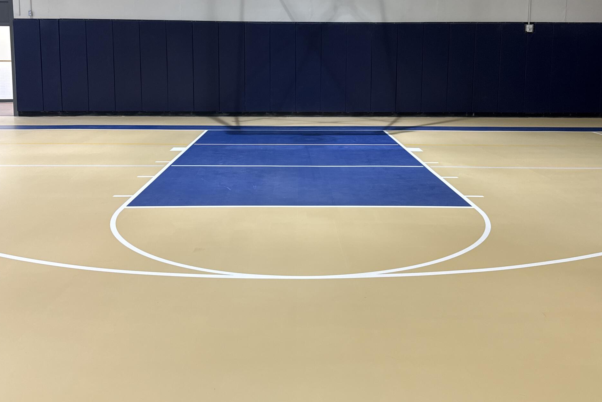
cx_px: 303
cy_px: 112
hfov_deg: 55.8
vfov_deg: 38.1
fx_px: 569
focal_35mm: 34
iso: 200
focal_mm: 6.76
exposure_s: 1/60
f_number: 1.78
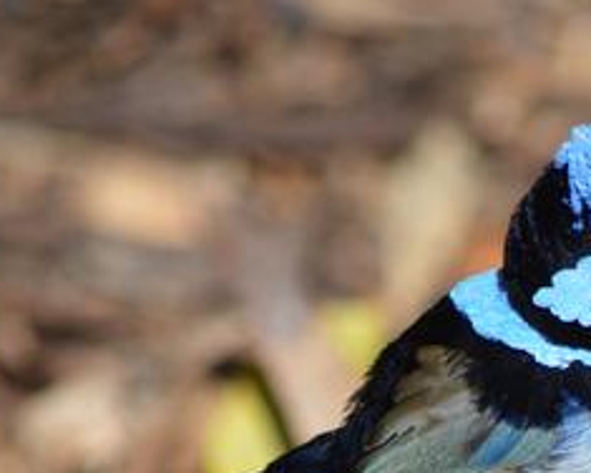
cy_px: 504
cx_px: 563
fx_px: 21952
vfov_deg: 1.2
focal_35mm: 1255
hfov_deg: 1.5
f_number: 5.6
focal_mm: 300
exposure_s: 1/500
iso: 125
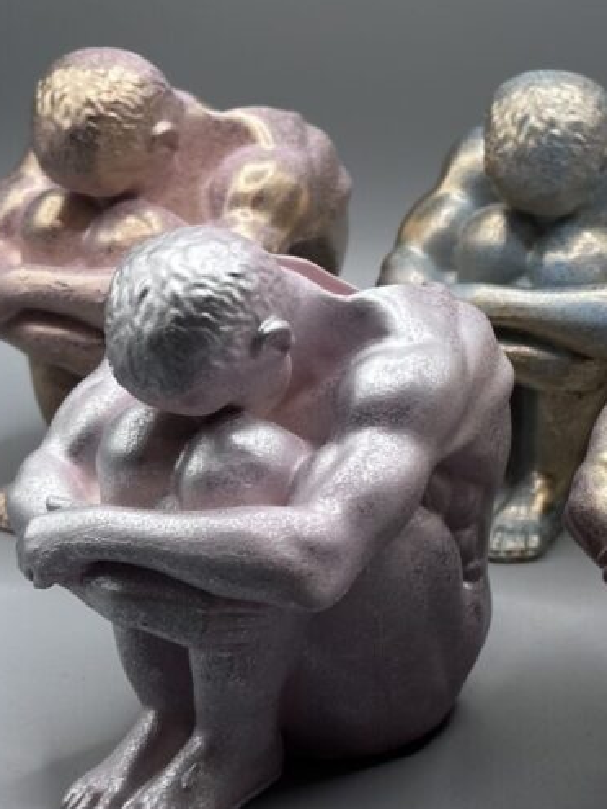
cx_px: 555
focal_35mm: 99
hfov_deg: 14.8
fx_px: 2315
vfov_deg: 19.8
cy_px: 331
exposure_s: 1/147
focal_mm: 6.86
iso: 50
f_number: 1.78
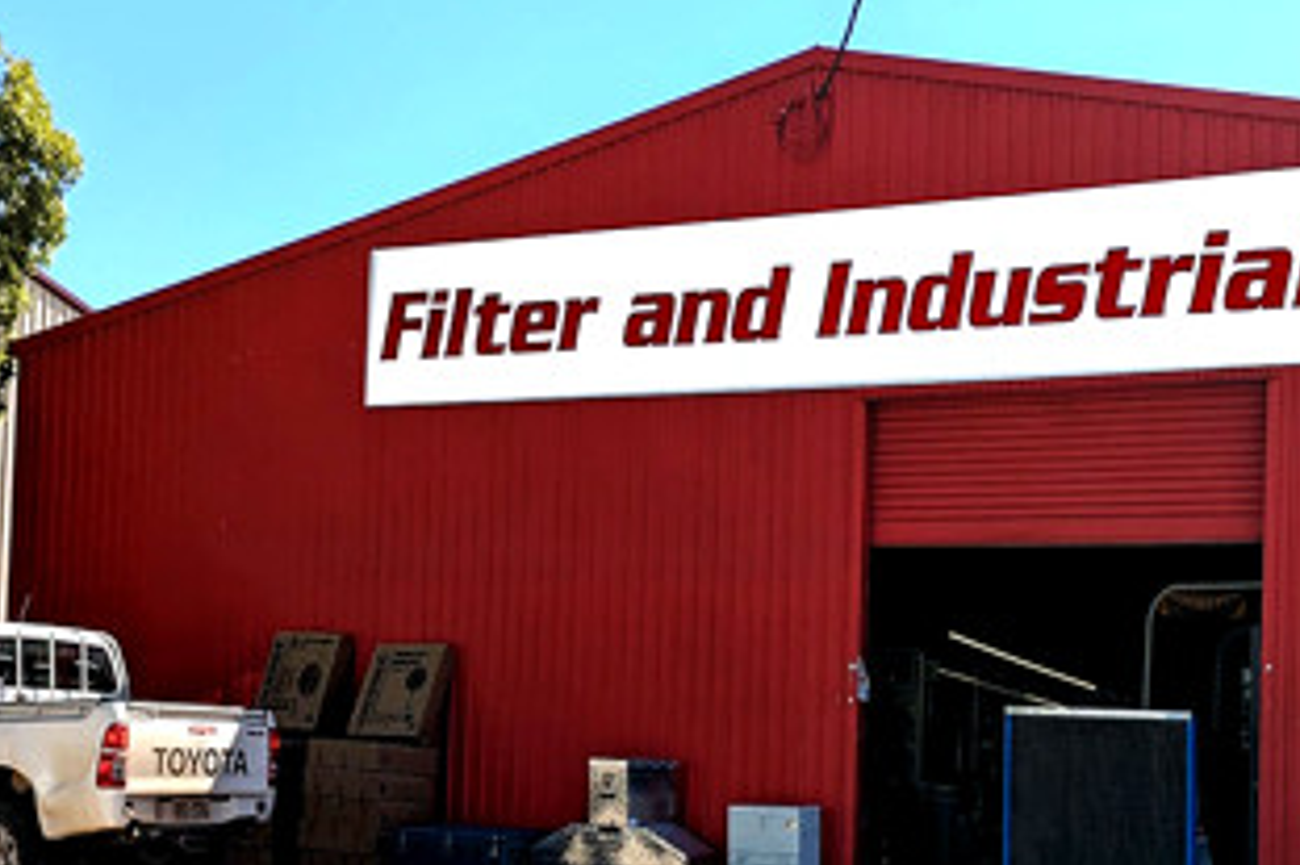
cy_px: 376
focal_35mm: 85
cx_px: 928
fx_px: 3068
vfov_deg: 16.0
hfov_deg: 23.7
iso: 400
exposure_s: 1/180
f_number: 6.7
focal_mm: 48
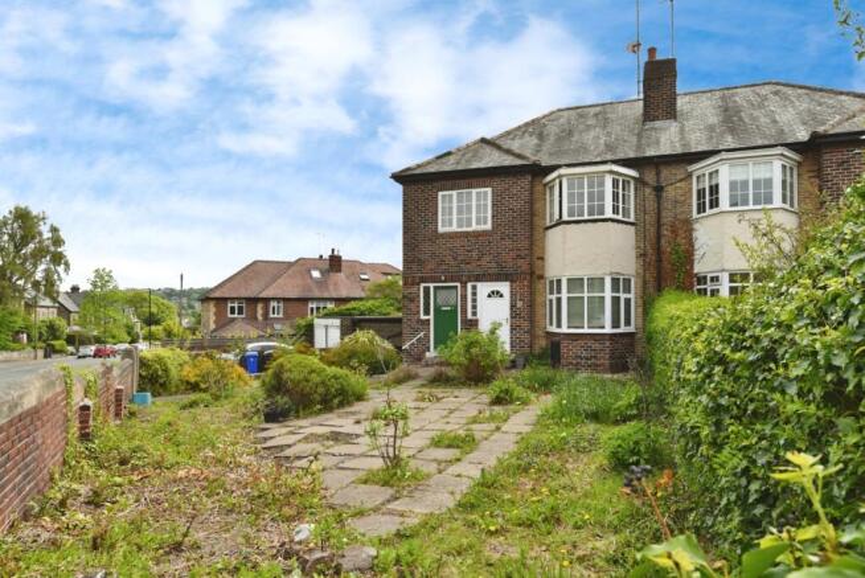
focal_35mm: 22
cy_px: 289
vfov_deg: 57.3
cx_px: 432
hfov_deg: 78.5
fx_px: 529
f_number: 9.5
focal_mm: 22
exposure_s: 1/350
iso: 200
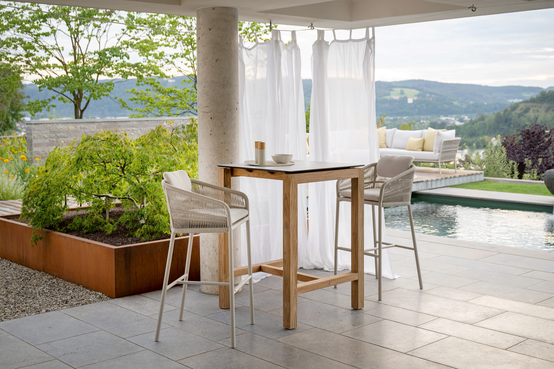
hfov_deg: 42.7
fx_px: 708
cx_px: 277
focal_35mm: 46
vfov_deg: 29.2
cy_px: 184
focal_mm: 46
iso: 100
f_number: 4.5
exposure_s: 1/40
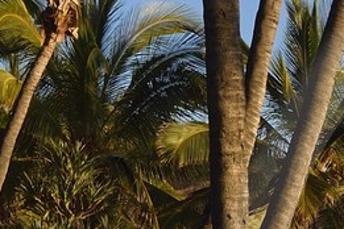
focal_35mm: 196
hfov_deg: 9.6
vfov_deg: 6.9
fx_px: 1873
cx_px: 745
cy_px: 394
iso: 200
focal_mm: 32
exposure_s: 1/250
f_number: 9
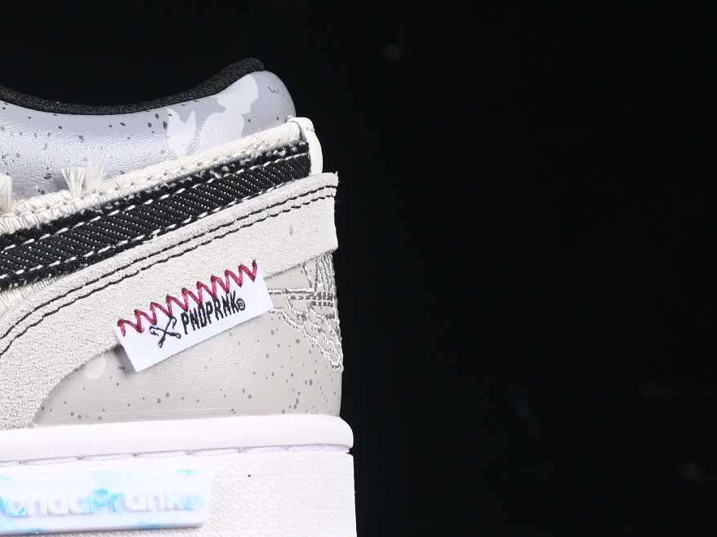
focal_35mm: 227
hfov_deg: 8.5
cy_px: 117
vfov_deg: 6.5
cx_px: -406
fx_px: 4702
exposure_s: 1/80
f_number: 7.1
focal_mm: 50
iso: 160
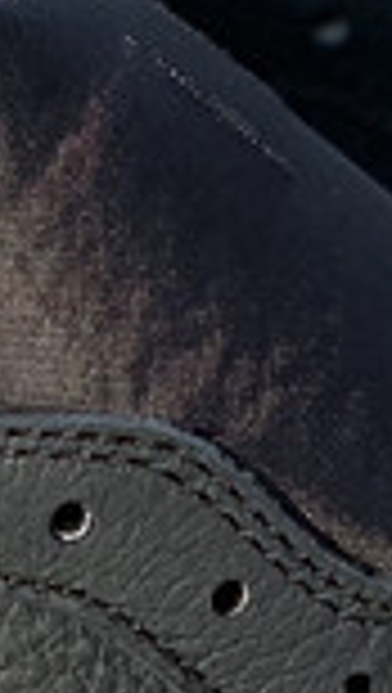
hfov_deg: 4.1
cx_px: 198
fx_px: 5415
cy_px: 353
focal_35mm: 294
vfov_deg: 7.3
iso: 16
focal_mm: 6
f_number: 2.4
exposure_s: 1/527
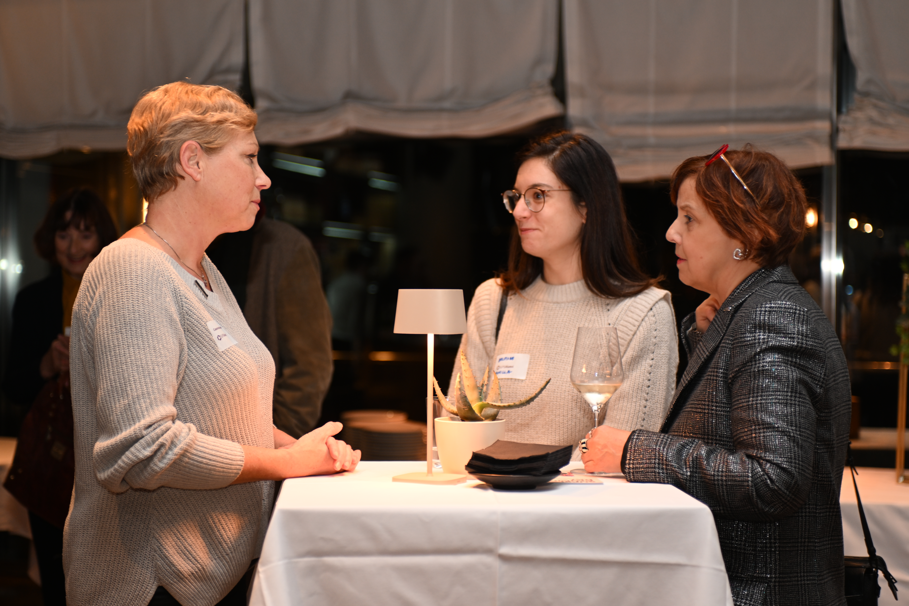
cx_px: 454
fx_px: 1641
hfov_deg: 31.0
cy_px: 303
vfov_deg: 20.9
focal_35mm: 65
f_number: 2.8
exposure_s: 1/60
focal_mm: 65
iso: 500
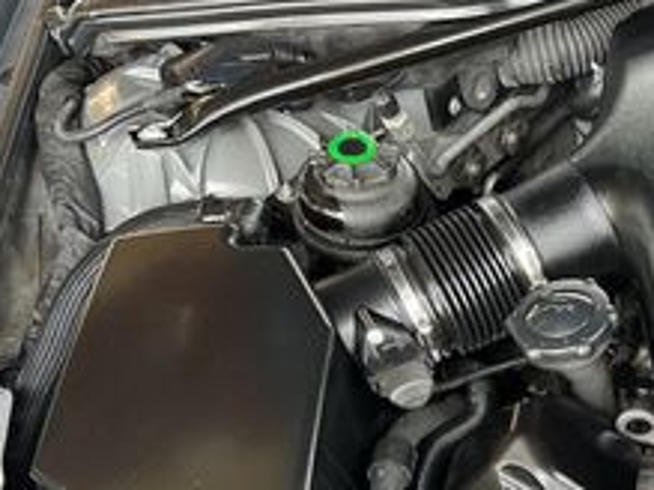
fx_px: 1435
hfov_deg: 22.3
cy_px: 562
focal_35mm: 76
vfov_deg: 18.5
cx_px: 902
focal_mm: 5.7
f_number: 1.5
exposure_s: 1/121
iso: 125
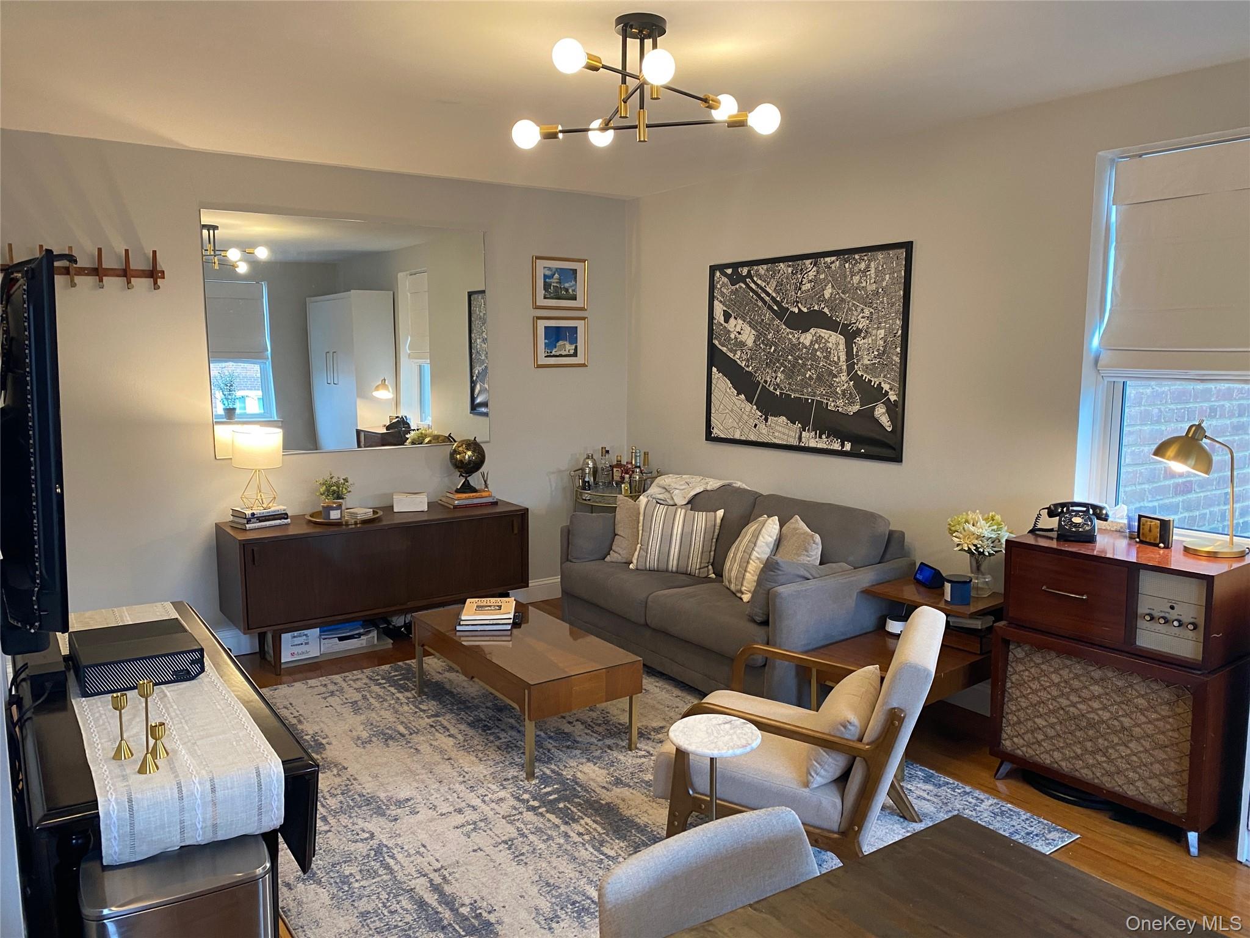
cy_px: 469
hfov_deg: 67.3
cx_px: 625
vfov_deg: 53.1
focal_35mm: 26
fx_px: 939
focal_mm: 4.25
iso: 160
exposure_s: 1/60
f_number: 1.8
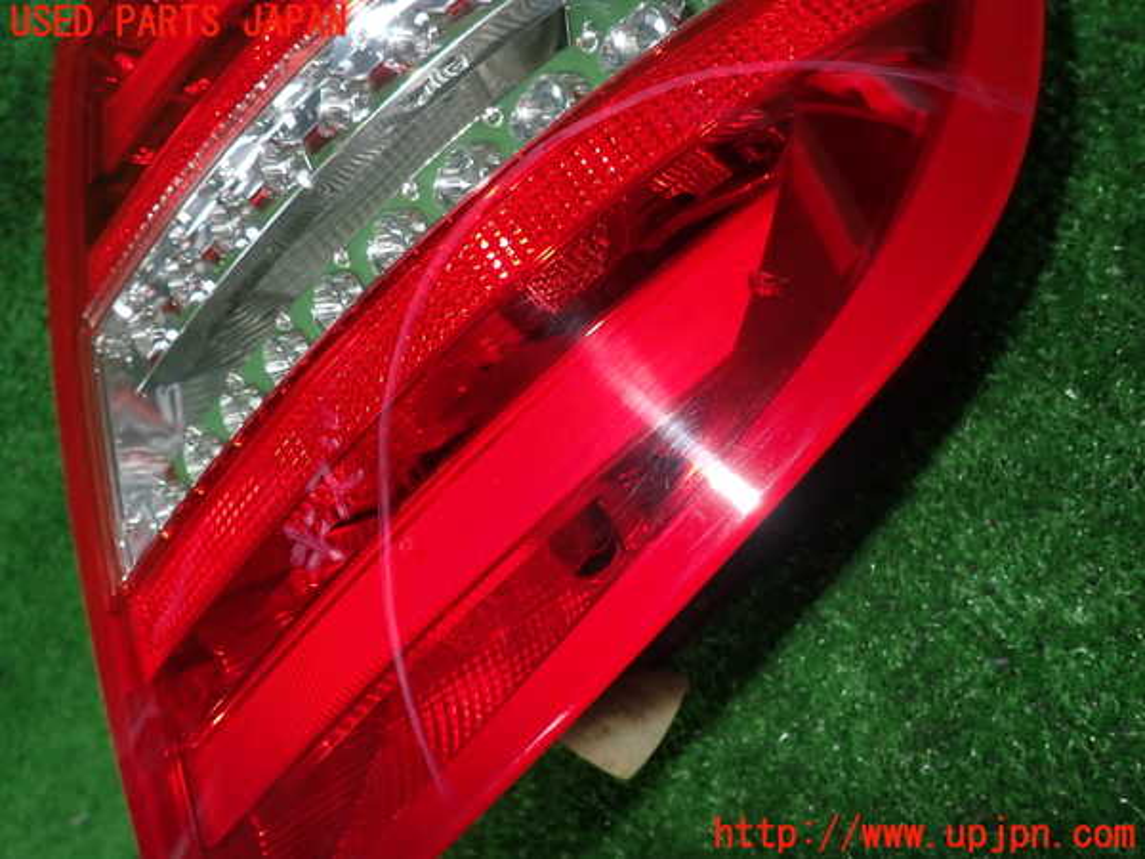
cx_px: 572
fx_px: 827
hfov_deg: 69.4
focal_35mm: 25
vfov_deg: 54.9
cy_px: 430
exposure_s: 1/30
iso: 200
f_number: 5.6
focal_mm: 4.5
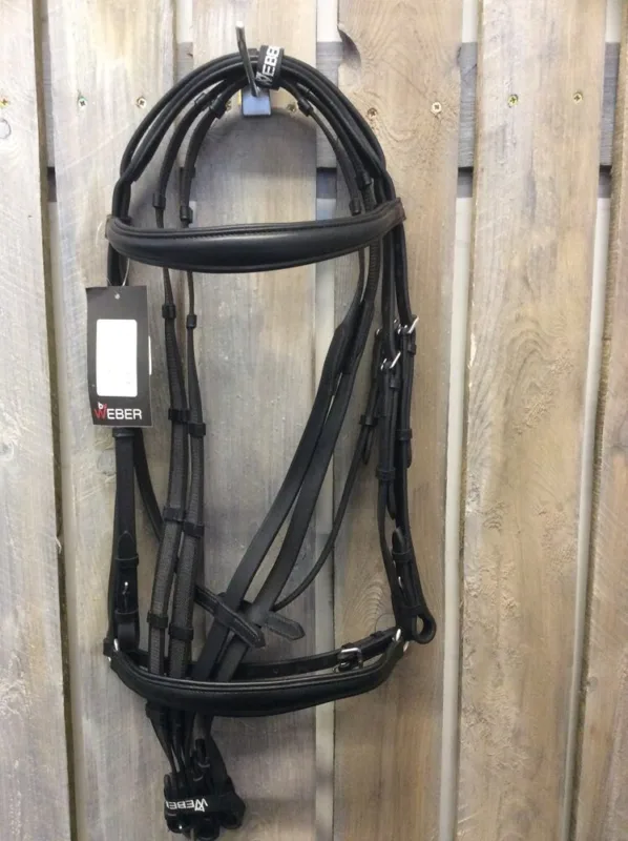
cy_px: 420
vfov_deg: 56.9
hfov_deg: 44.1
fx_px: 776
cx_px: 314
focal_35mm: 32
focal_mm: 3.3
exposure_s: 1/25
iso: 200
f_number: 2.4
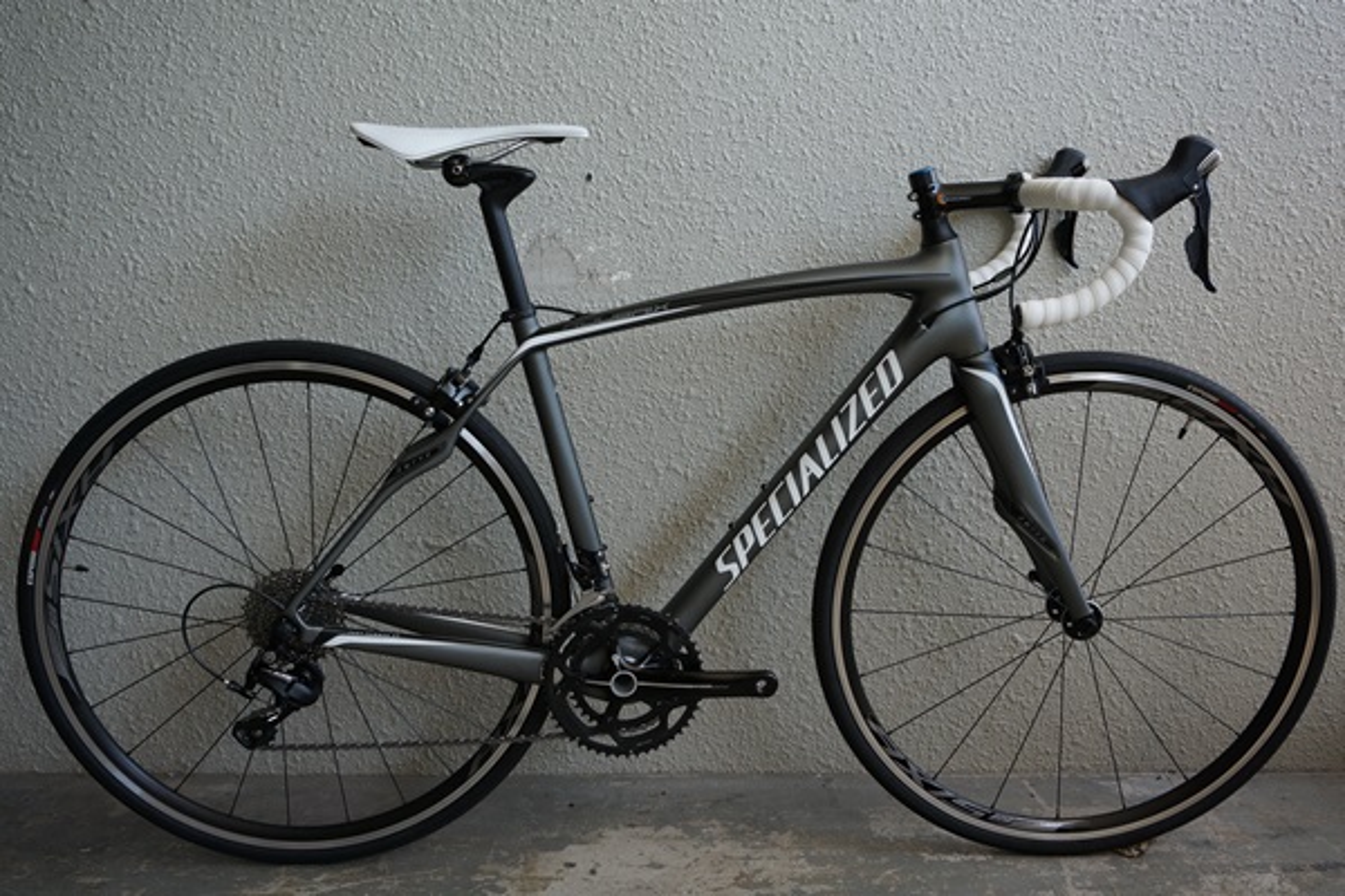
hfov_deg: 55.1
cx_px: 672
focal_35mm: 34
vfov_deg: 38.4
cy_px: 448
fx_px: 1289
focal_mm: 23
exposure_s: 1/80
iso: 100
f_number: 5
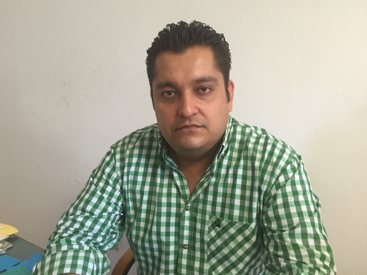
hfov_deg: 61.7
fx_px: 307
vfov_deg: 48.2
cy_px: 138
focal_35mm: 29
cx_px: 184
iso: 250
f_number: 2.2
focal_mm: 4.15
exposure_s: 1/30
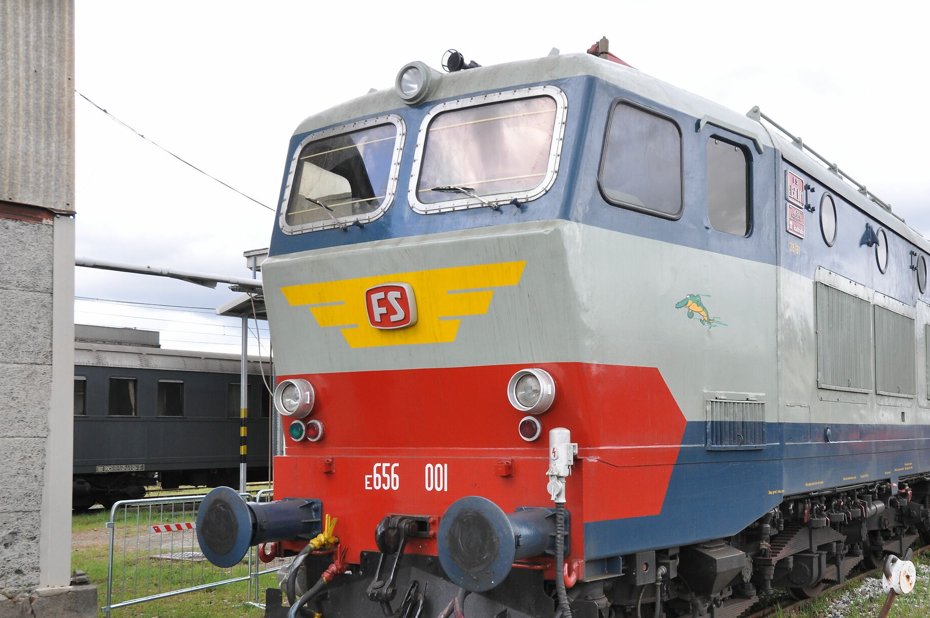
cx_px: 594
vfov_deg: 34.0
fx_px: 1006
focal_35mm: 39
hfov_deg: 49.0
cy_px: 382
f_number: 6.7
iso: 400
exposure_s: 1/180
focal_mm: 20
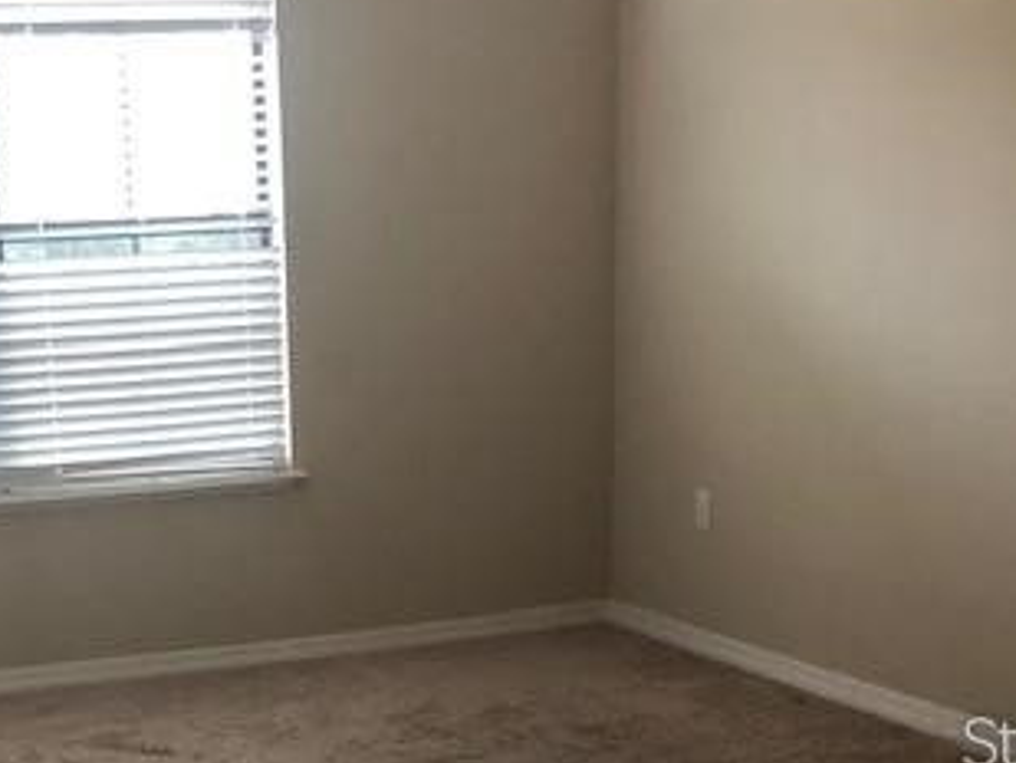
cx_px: 220
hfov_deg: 32.4
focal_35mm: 58
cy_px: 740
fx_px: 1703
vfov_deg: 24.3
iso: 25
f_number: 1.8
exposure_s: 1/30
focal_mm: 3.99
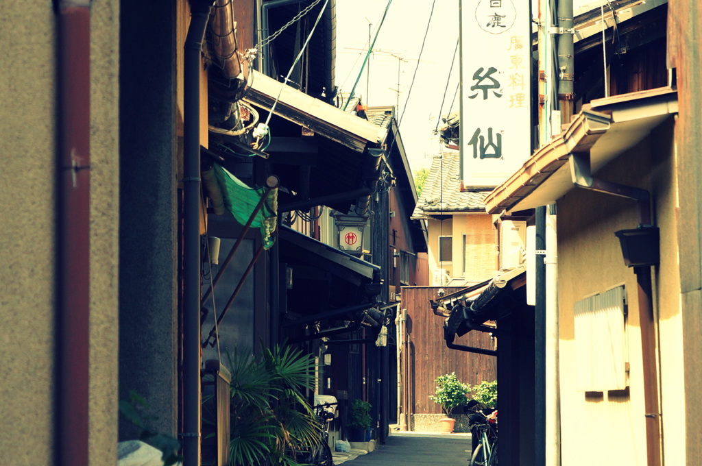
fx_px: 2921
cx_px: 351
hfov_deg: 13.7
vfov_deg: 9.1
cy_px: 233
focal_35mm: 150
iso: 100
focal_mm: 50
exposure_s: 1/320
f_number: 5
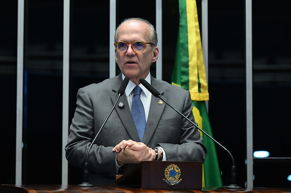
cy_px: 96
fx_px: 888
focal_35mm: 110
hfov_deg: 18.6
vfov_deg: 12.4
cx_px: 146
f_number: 4
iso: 5000
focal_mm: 110
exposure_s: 1/160
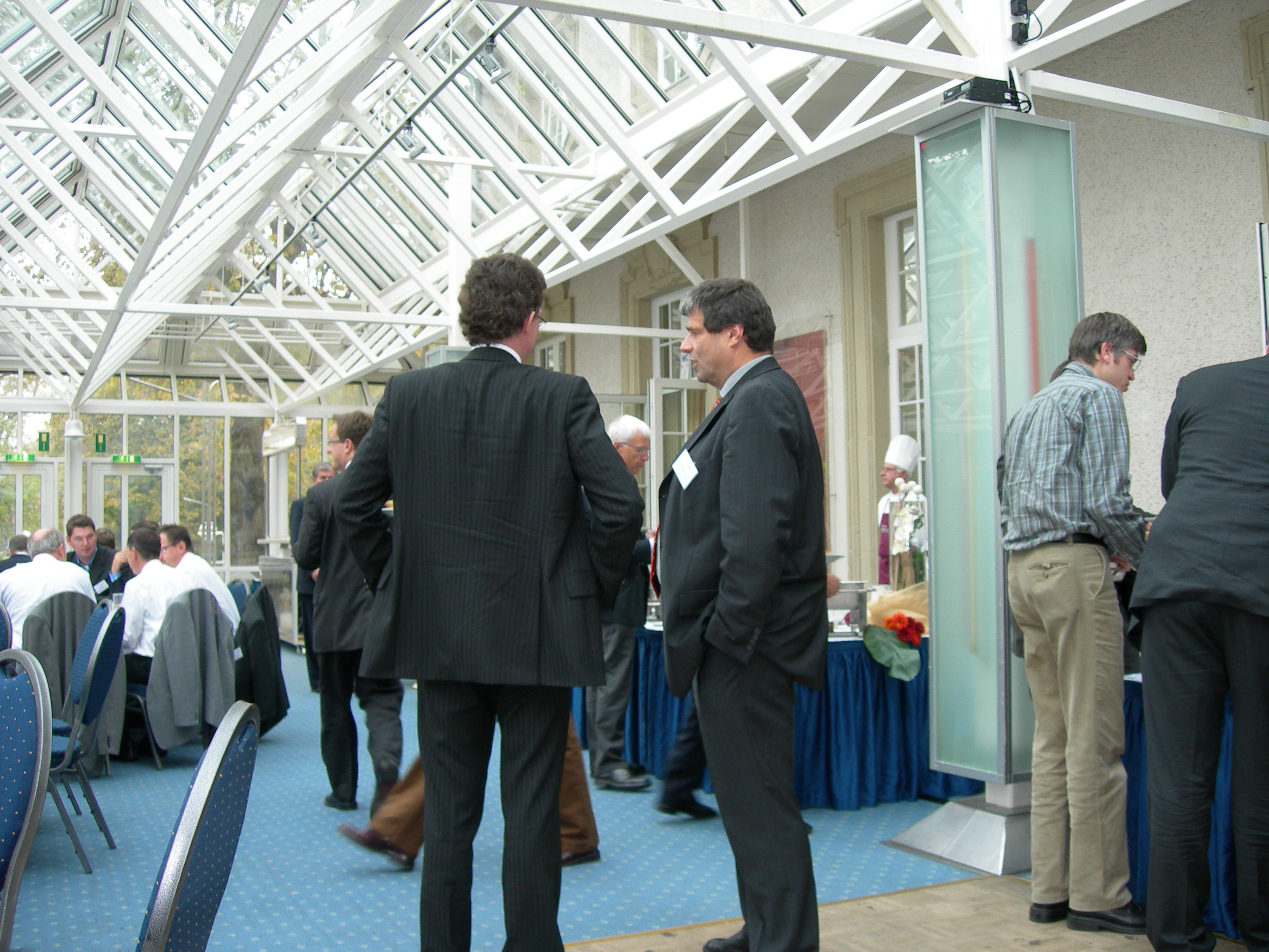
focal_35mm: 38
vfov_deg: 37.7
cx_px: 634
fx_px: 1393
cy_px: 476
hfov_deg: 49.0
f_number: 2.8
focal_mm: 7.8
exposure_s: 1/32
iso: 54
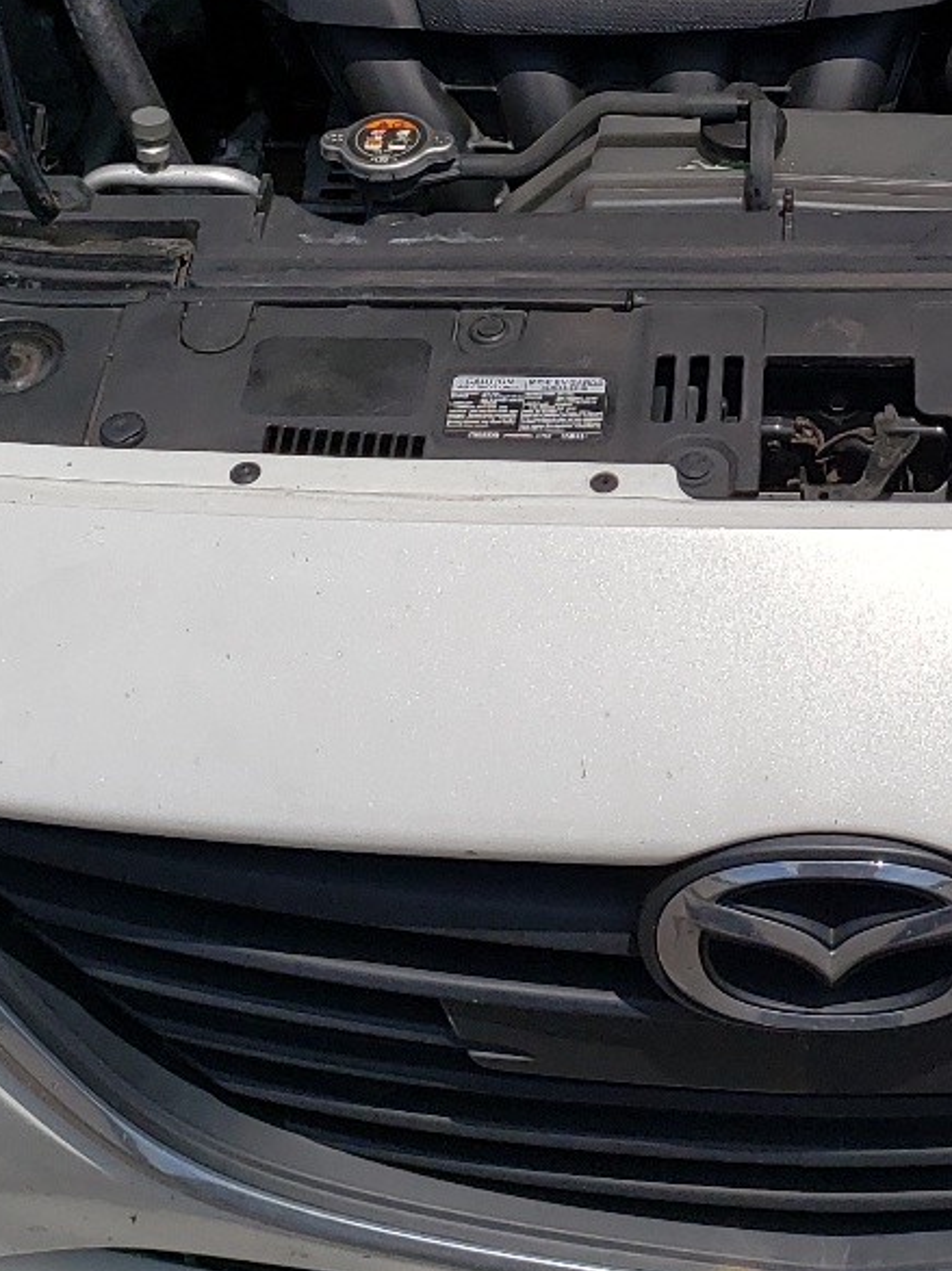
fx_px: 2605
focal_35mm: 71
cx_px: 783
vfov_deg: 26.6
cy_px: 167
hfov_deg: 20.4
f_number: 1.5
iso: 50
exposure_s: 1/10000
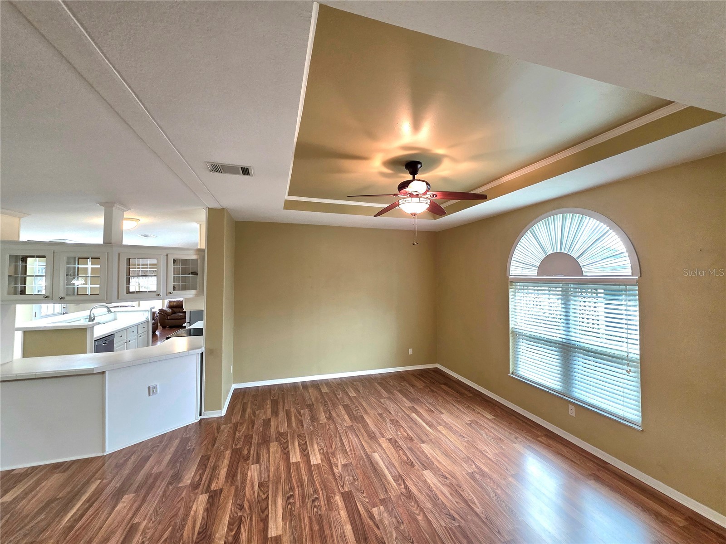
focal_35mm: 13
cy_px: 272
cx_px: 363
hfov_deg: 106.2
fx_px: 273
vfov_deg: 89.9
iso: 200
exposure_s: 1/120
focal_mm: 2.2
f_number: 1.9
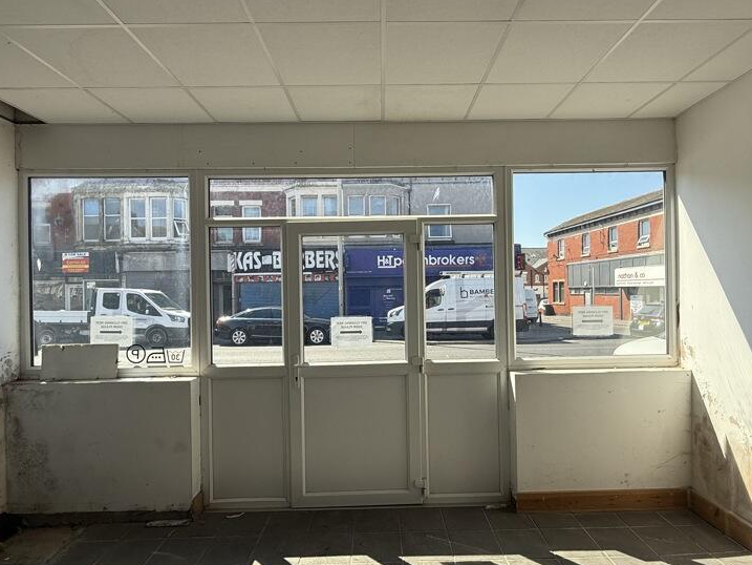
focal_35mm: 20
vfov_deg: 66.0
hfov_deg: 81.7
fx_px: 435
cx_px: 389
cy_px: 293
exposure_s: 1/658
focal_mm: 2.22
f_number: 2.2
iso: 50
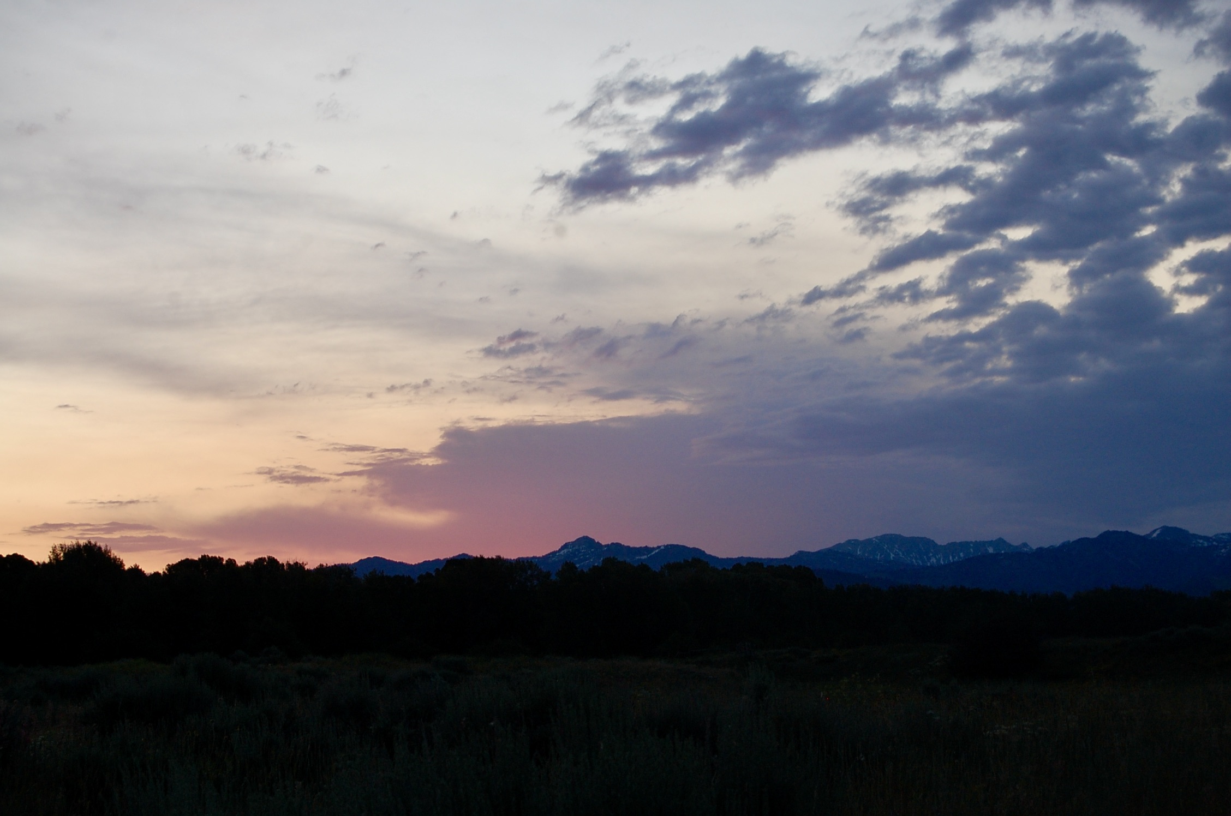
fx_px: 2816
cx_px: 616
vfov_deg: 16.5
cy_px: 408
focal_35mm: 82
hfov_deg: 24.7
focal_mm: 55
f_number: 8
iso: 400
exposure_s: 1/60
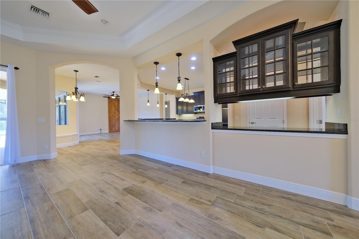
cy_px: 120
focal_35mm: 12
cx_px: 180
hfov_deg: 112.6
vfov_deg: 90.0
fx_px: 120
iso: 640
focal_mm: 8
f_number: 4
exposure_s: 1/50
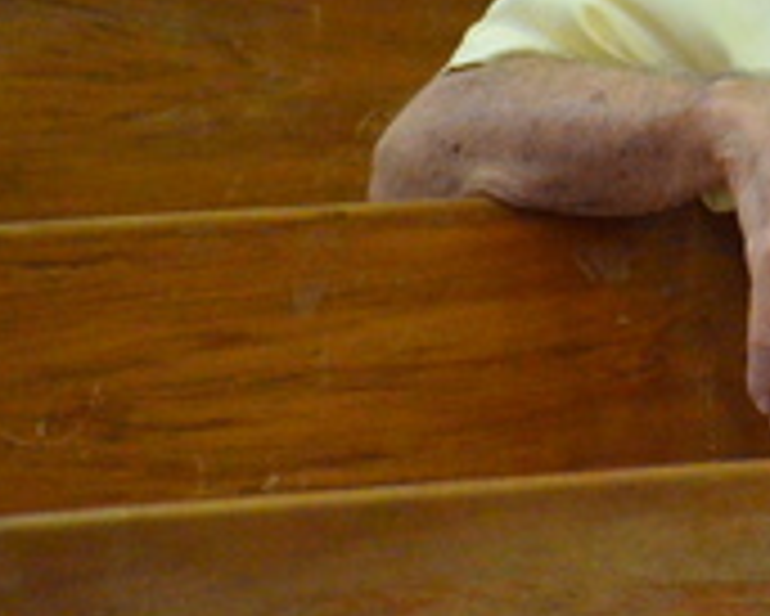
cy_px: -211
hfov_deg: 3.3
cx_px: 1369
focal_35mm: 588
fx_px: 13408
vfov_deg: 2.6
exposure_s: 1/200
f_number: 7.1
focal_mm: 112
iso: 6400
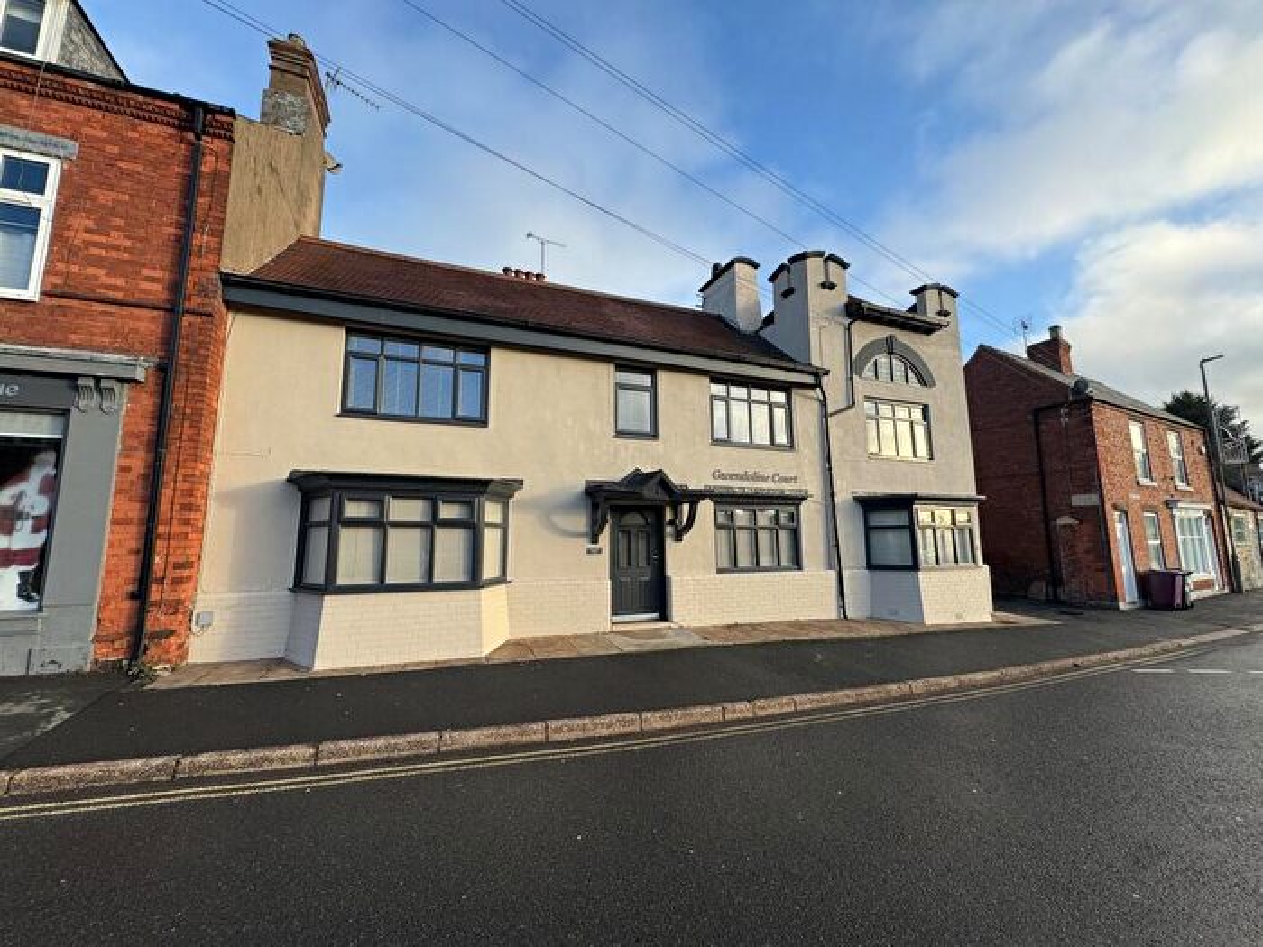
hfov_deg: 102.1
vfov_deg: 85.7
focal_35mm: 14
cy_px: 474
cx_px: 632
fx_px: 511
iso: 40
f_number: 2.2
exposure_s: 1/482
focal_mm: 2.22
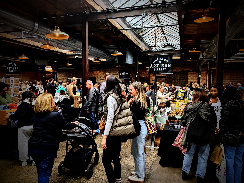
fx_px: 176
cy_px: 92
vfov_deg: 54.9
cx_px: 122
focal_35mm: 25
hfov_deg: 69.4
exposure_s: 1/123
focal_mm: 5.43
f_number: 1.89
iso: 205
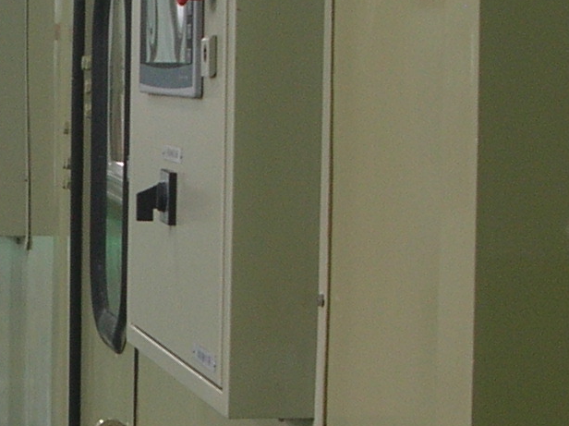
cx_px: 38
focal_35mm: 130
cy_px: 254
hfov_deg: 15.0
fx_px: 2135
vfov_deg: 11.4
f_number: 2.8
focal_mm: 5.8
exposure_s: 1/7.3
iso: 50
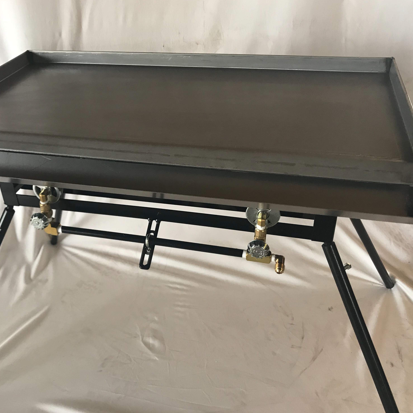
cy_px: 204
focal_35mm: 34
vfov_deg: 48.4
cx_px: 165
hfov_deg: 48.2
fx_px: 459
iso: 25
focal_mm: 3.99
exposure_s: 1/30
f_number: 1.8
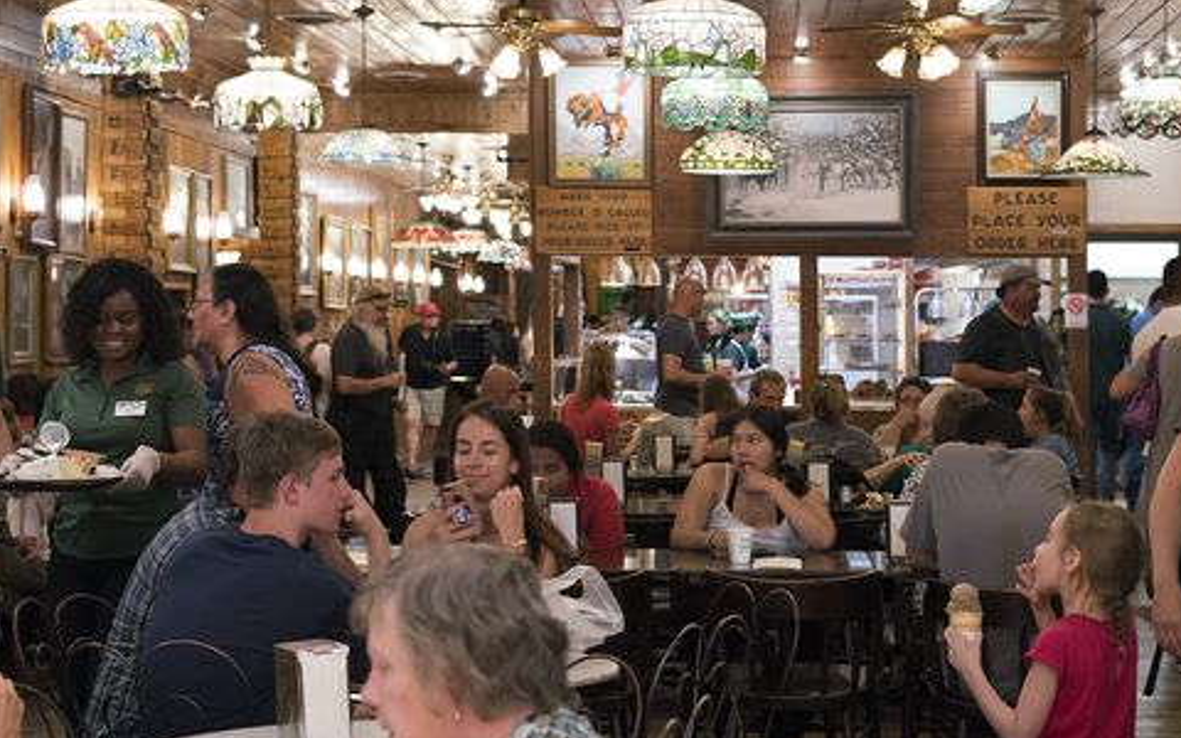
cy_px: 339
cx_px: 667
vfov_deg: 15.4
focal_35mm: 85
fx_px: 2736
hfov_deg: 24.3
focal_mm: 50
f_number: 4
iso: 4000
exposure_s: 1/160
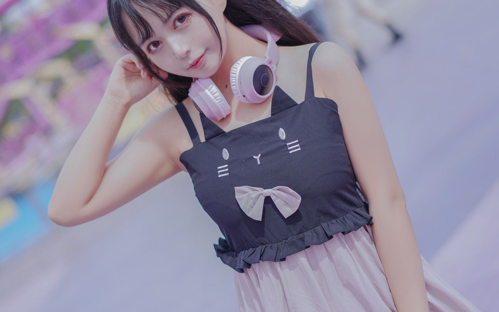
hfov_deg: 24.4
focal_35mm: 85
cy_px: 155
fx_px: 1156
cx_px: 248
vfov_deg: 15.4
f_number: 1.8
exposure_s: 1/1250
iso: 100
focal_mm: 55
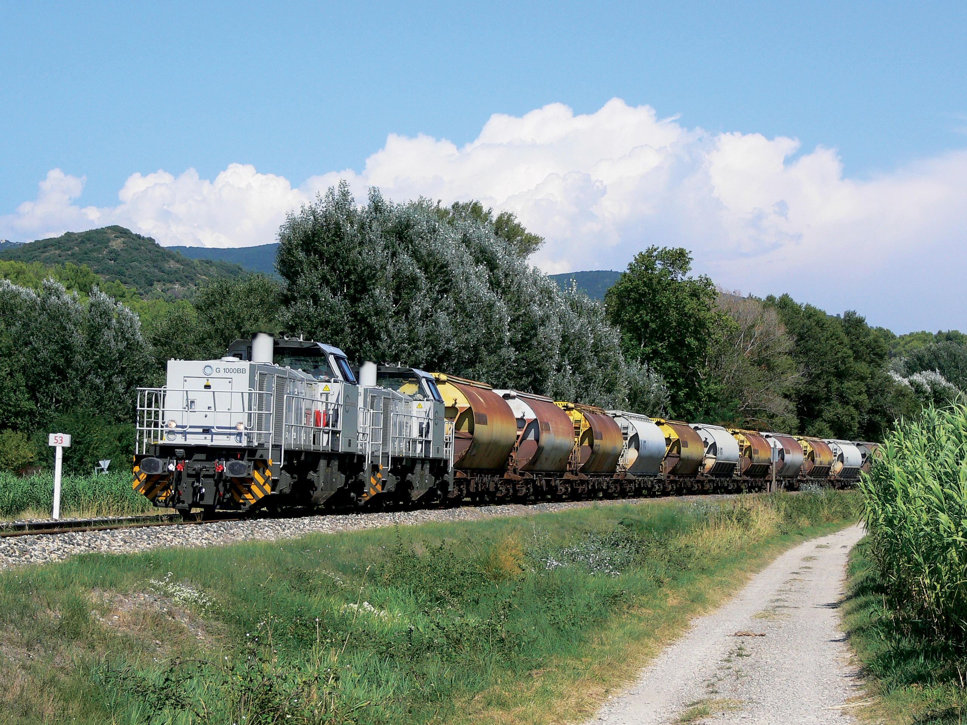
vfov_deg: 15.9
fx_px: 2598
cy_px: 362
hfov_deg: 21.1
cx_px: 484
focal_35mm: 93
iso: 80
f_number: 4.5
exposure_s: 1/800
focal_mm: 15.4
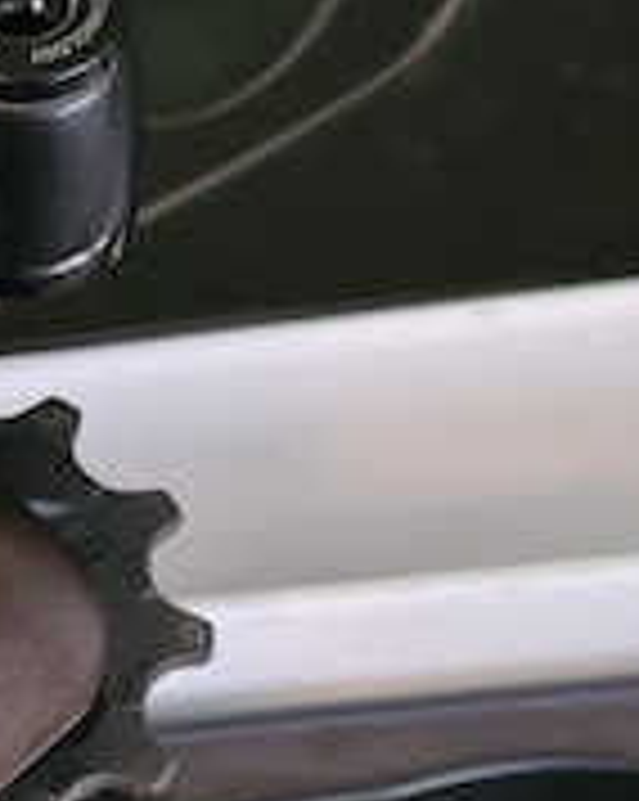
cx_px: -256
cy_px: 927
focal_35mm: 114
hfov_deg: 12.9
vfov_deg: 16.3
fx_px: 2700
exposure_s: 1/40
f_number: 1.8
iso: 500
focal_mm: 5.4
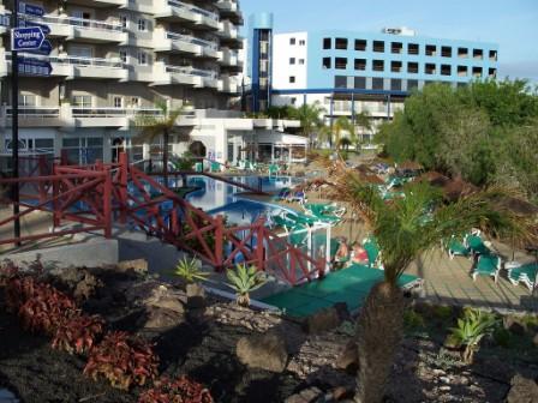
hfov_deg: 50.1
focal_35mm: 37
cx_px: 269
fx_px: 575
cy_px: 202
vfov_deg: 38.7
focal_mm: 7.8
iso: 64
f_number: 4
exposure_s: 1/400
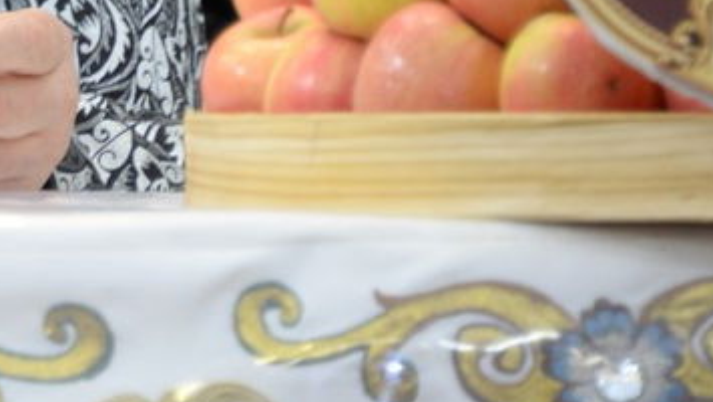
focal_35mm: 1033
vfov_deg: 1.2
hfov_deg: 2.1
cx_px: -506
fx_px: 19537
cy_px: -418
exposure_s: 1/60
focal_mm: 250
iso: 2000
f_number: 6.3
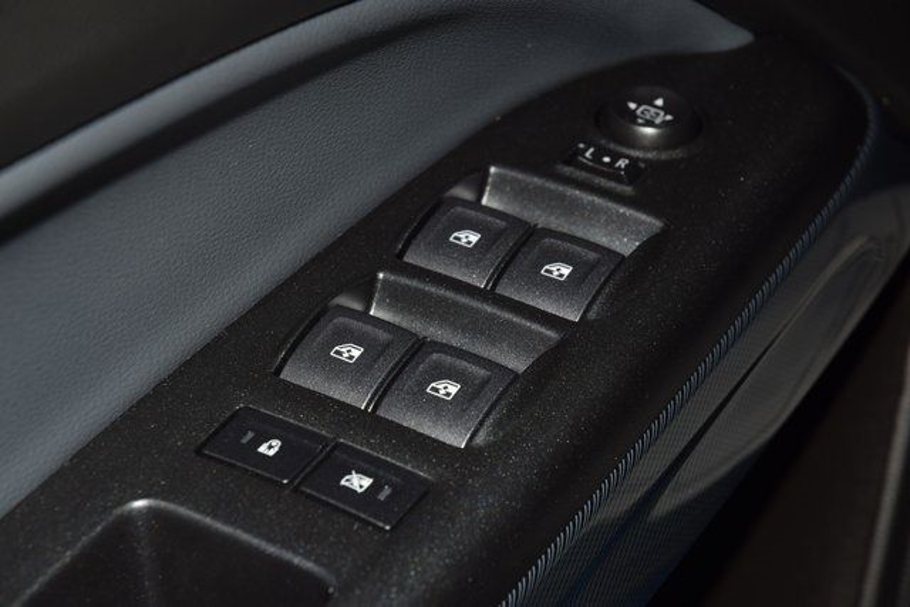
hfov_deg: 19.5
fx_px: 2655
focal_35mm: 105
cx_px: 455
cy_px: 304
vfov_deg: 13.0
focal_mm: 70
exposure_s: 1/125
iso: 100
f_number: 8
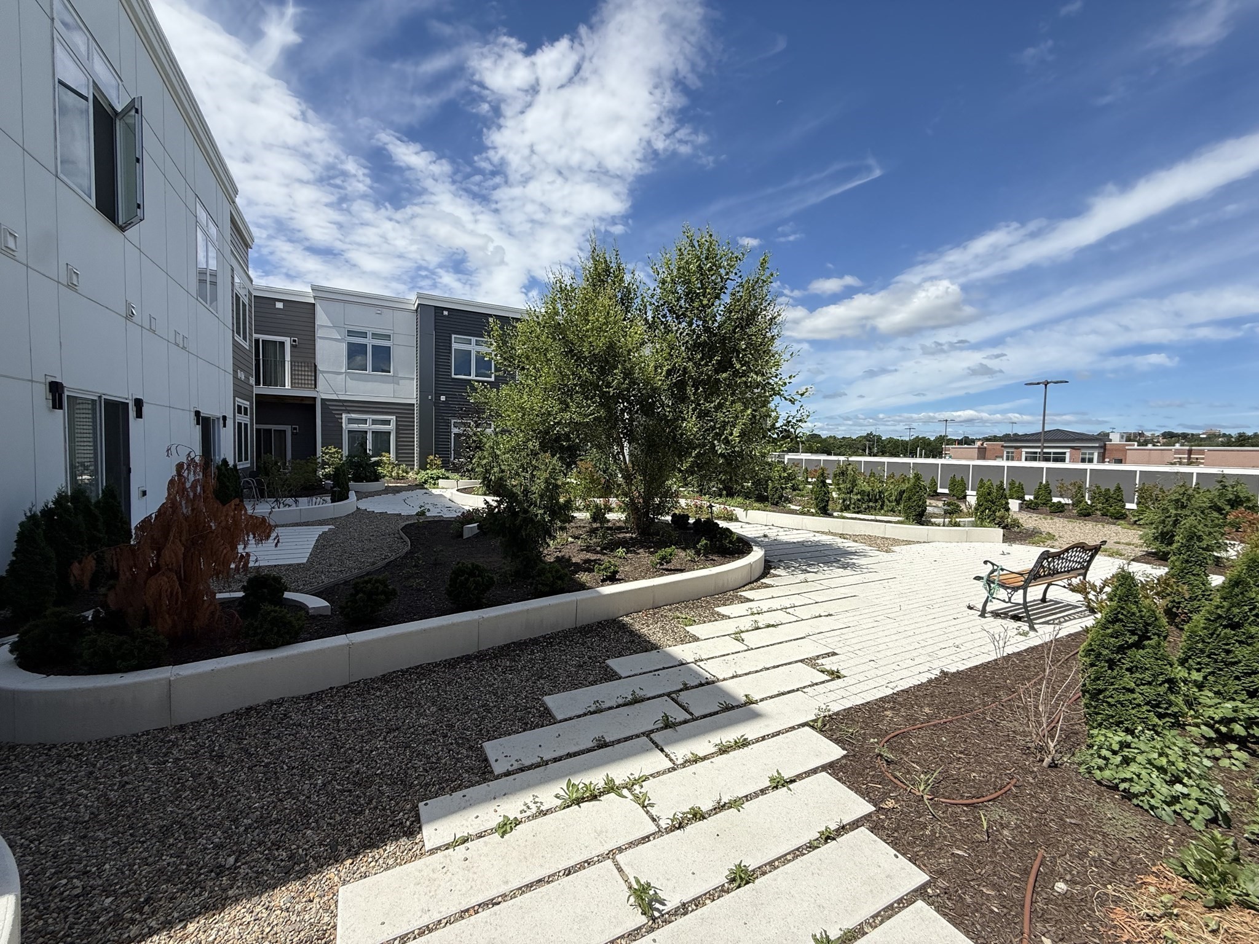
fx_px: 509
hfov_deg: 102.1
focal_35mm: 14
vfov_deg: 85.7
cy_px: 472
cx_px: 630
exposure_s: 1/2237
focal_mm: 2.22
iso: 50
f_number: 2.2
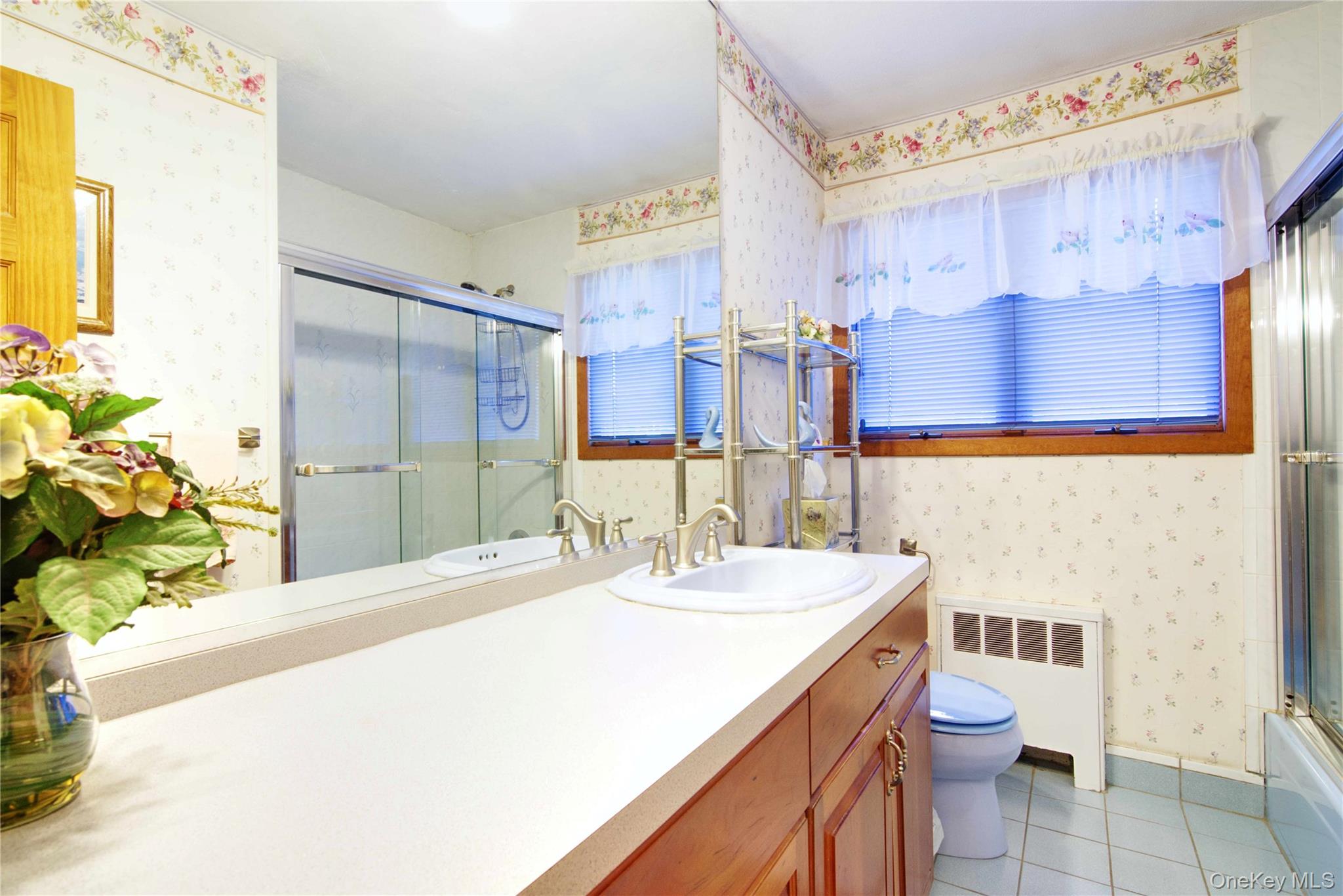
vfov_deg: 72.1
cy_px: 448
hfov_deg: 95.0
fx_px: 616
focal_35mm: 16
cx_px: 672
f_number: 9
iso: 320
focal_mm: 11
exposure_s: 1/2.5
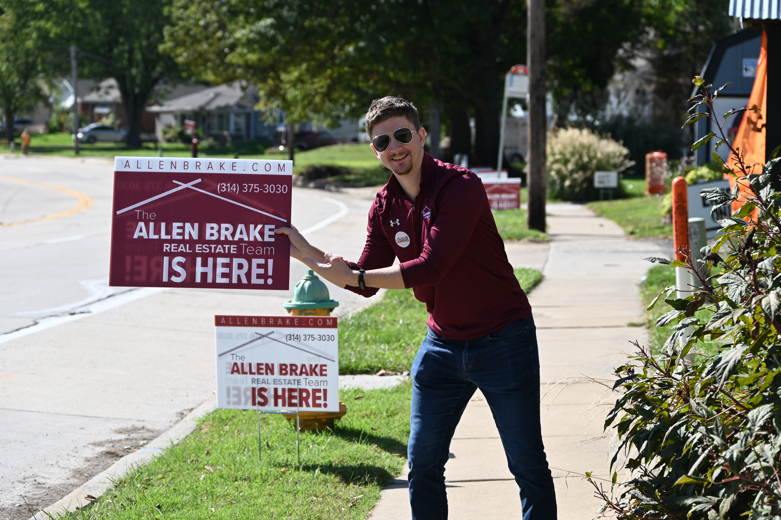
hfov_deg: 17.8
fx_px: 2493
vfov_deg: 11.9
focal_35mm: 115
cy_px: 260
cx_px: 390
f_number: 6.3
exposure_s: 1/320
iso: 100
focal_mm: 115
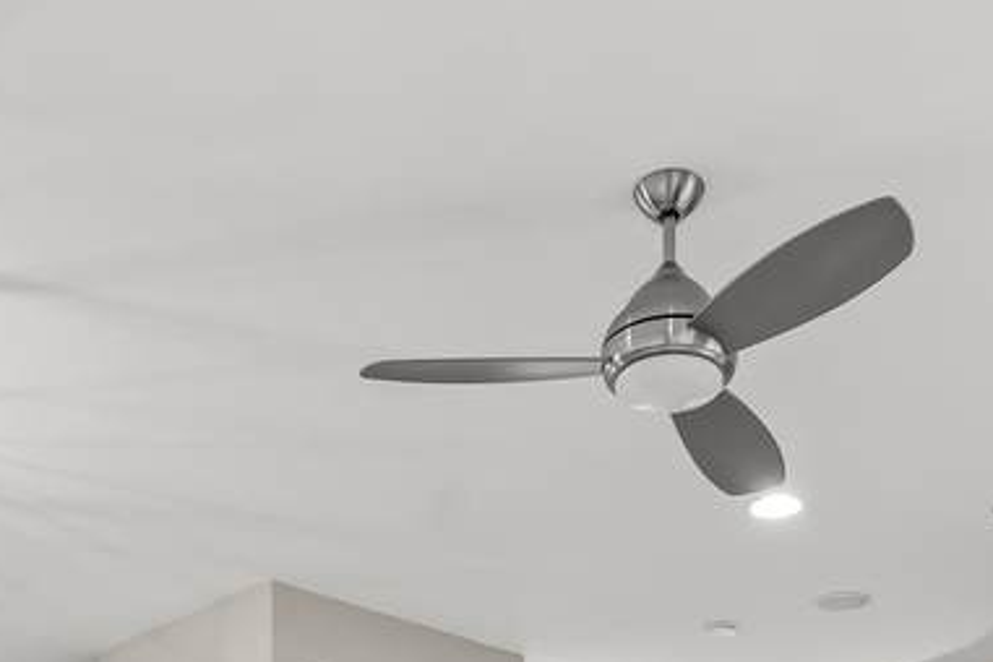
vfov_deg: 22.8
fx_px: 1296
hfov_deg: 41.9
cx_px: 485
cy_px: 1018
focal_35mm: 47
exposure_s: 1
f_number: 8
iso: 200
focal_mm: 14
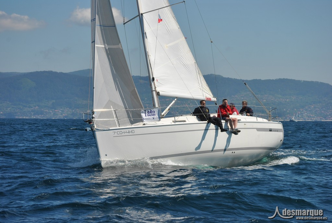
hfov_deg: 18.1
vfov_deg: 12.2
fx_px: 1039
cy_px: 112
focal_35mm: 112
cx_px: 166
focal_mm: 75
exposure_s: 1/800
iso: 100
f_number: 7.1
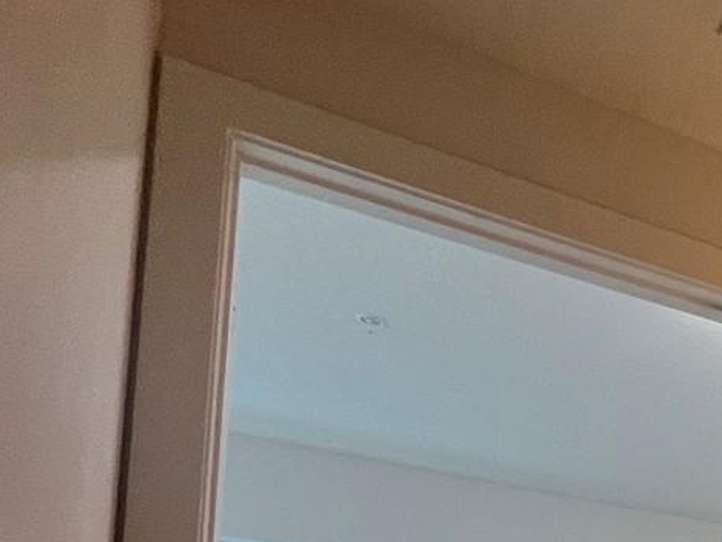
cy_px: 761
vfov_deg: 25.9
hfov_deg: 28.5
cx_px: 1066
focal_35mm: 45
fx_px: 939
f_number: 1.8
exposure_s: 1/120
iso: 80
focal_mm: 1.57
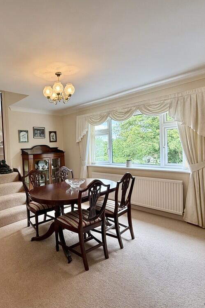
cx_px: 59
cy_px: 154
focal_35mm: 20
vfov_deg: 84.0
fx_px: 171
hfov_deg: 59.6
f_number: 2.2
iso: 64
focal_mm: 2.22
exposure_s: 1/110
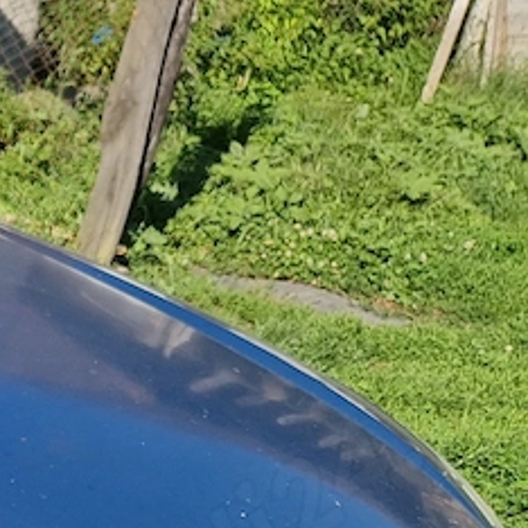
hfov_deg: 15.8
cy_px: 569
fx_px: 1501
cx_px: -517
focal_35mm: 87
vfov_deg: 19.2
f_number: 1.8
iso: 50
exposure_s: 1/1248
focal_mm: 5.4
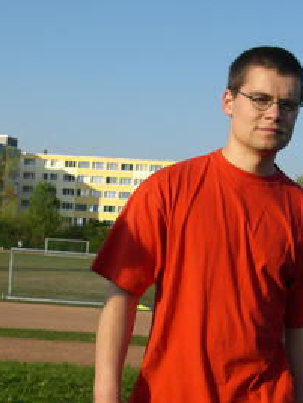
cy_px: 302
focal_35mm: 68
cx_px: 207
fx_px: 794
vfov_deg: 28.1
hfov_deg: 21.5
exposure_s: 1/500
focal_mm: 6.3
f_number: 4.4
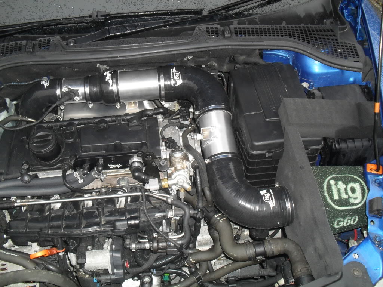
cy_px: 144
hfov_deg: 52.6
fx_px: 387
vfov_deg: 40.7
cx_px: 192
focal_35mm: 35
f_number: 3.2
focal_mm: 6.3
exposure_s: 1/45
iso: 200
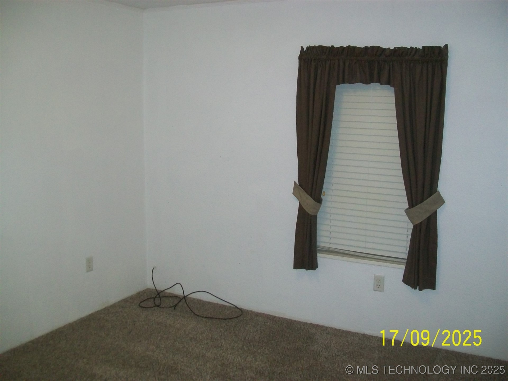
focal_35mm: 36
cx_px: 254
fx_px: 528
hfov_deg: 51.4
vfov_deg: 39.7
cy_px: 190
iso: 160
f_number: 2.7
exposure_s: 1/60
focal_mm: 6
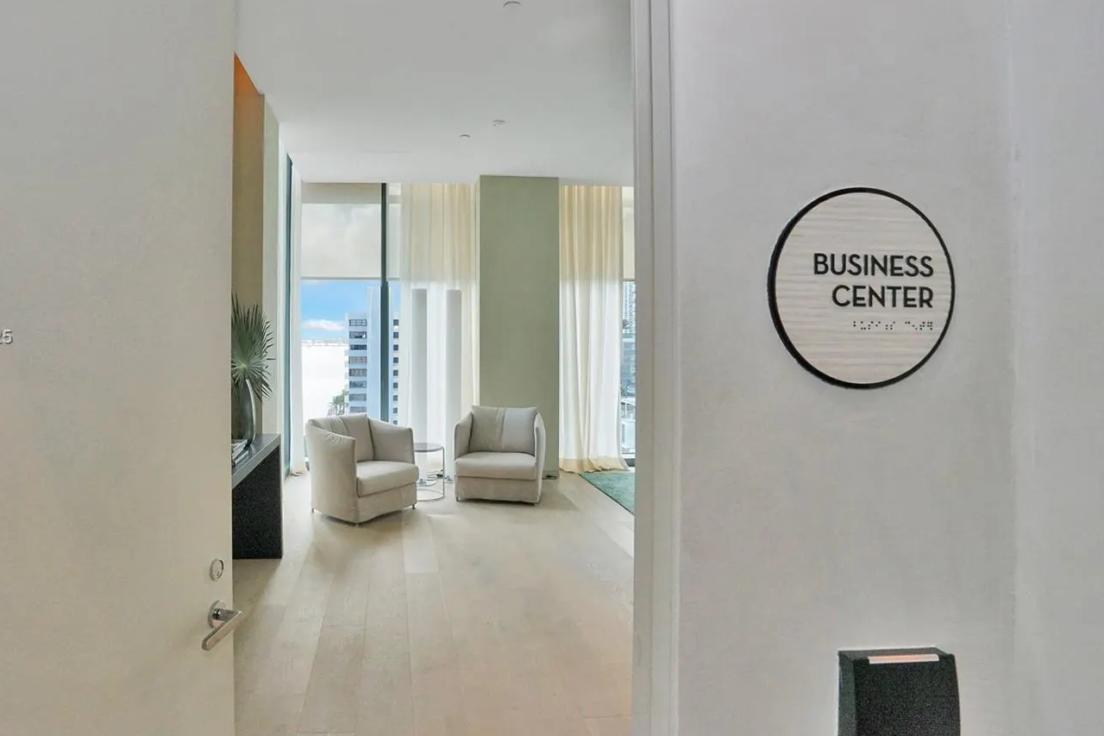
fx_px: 613
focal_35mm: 20
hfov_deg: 82.7
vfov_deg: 61.8
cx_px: 426
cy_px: 338
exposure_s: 1/200
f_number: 13
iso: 500
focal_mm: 16
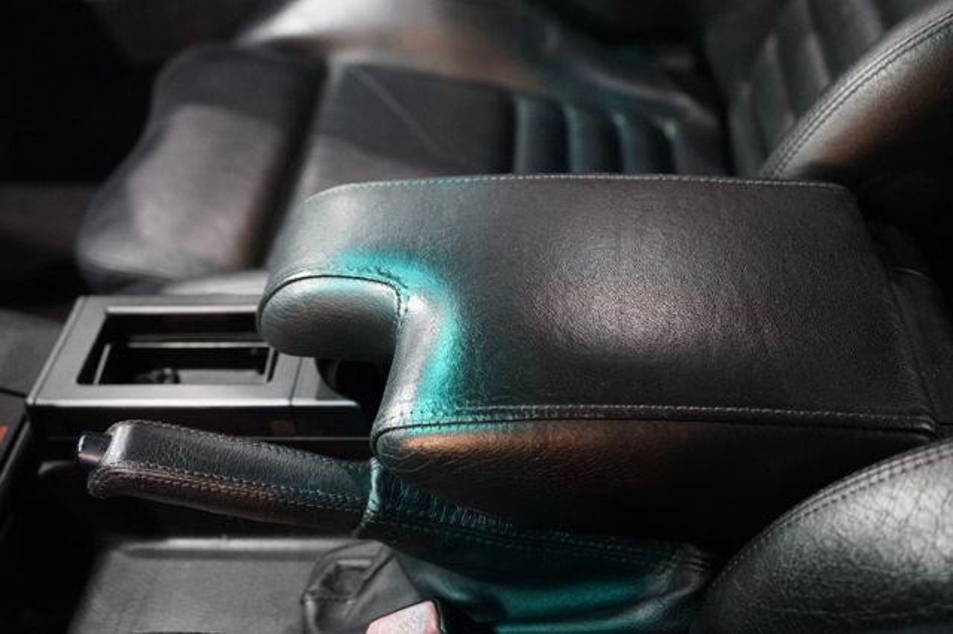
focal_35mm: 36
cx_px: 476
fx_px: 952
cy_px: 317
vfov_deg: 36.8
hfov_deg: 53.2
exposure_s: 1/30
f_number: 4
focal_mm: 36
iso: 10000
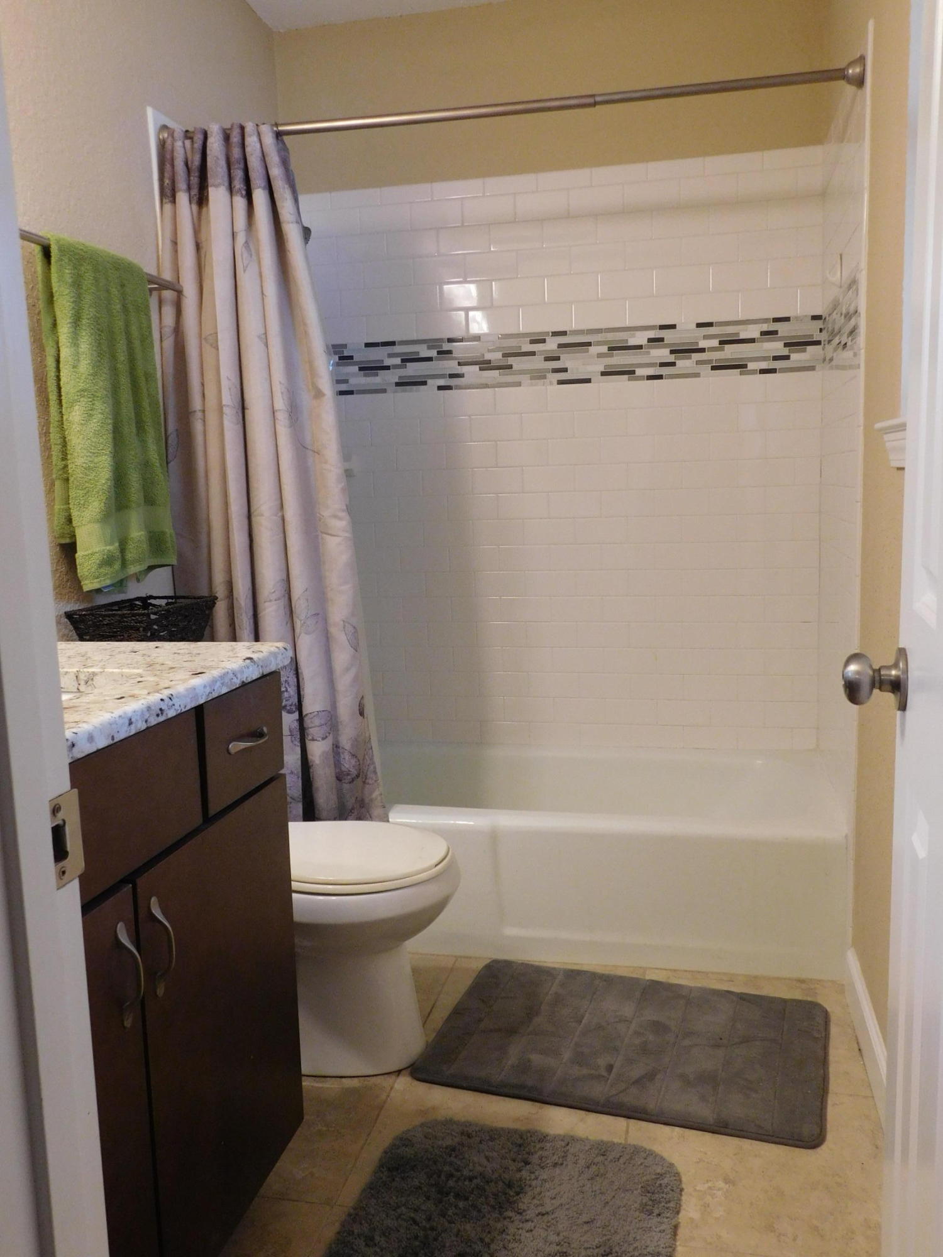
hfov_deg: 49.7
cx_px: 472
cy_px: 628
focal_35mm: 28
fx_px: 1017
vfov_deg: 63.4
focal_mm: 4.9
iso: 220
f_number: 3.2
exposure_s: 1/30
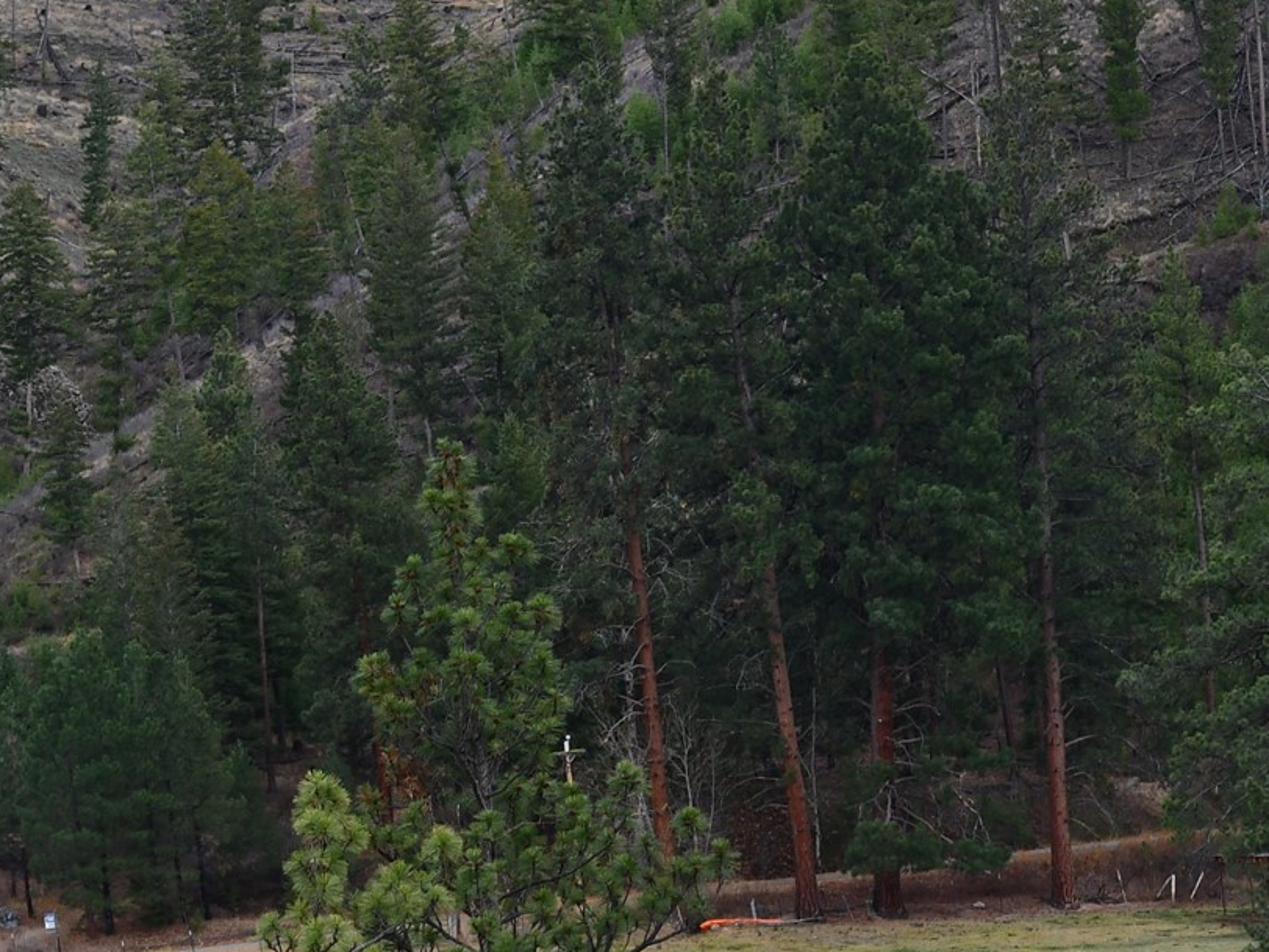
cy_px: 322
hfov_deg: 7.3
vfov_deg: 5.5
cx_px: 464
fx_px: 9898
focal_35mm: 270
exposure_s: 1/250
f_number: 5.6
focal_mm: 70
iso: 200
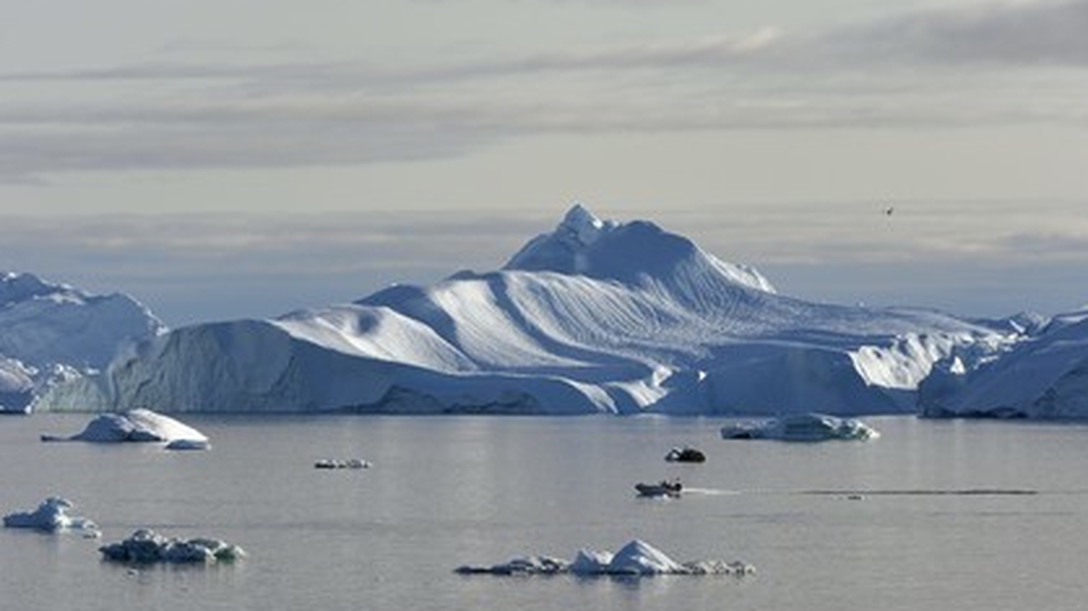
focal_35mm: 295
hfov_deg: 7.3
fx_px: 8509
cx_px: 544
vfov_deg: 4.1
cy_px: 346
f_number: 10
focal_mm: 280
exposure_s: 1/640
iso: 200
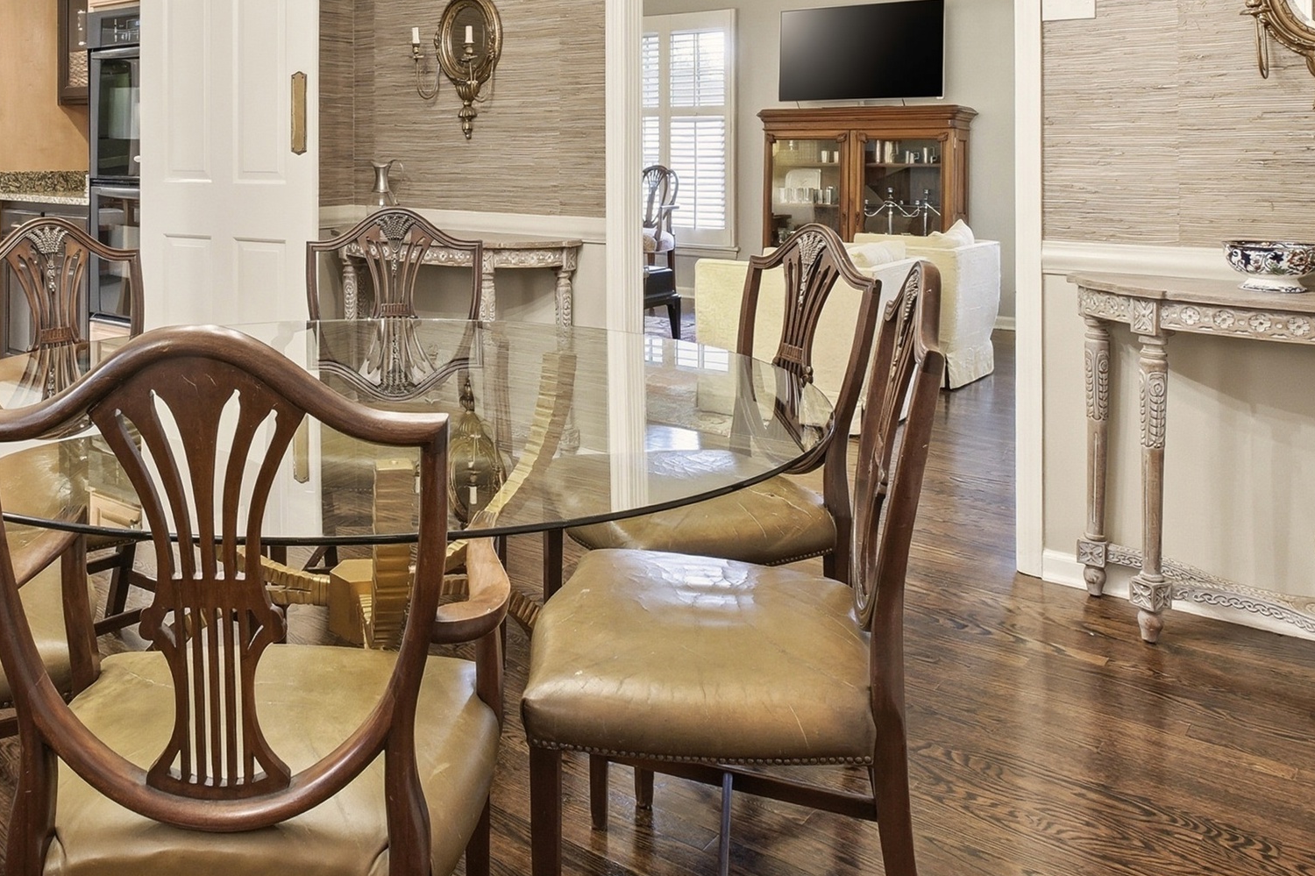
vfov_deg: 41.9
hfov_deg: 60.4
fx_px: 1095
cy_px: 188
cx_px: 430
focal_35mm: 30
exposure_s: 1/30
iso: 400
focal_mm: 10
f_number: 9
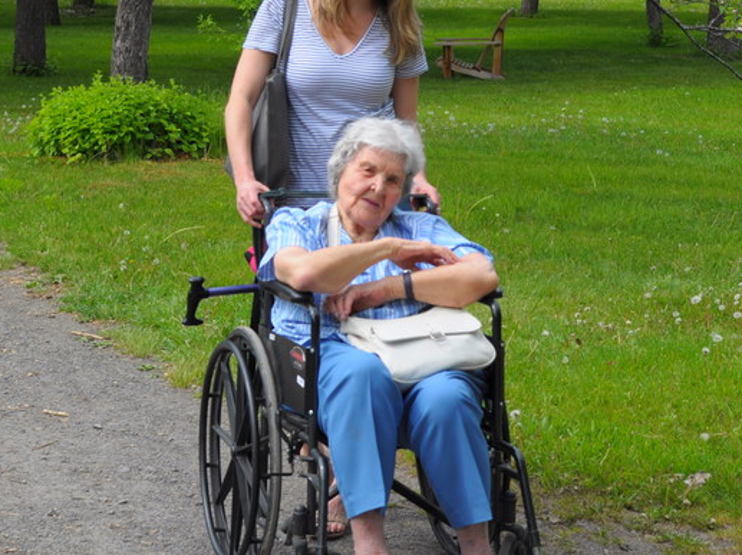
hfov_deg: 19.7
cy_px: 103
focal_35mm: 100
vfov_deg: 14.7
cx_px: 418
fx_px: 2141
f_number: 5.6
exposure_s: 1/800
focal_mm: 35
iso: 200
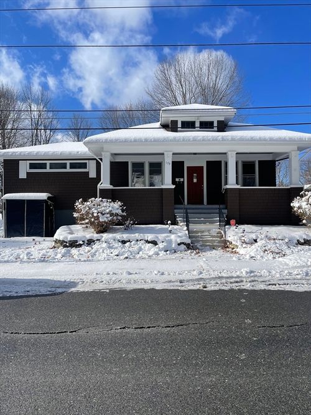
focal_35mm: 25
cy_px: 208
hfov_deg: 54.9
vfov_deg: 69.4
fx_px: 300
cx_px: 156
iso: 32
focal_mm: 5.1
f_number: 1.6
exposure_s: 1/5618
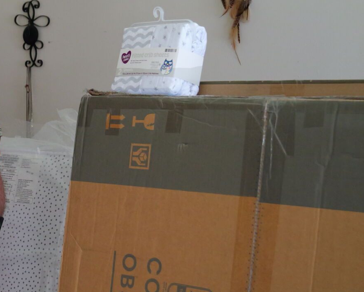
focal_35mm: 88
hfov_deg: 21.2
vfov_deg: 17.5
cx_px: 23
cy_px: 158
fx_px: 948
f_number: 3.5
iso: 3200
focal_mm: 24
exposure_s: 1/50
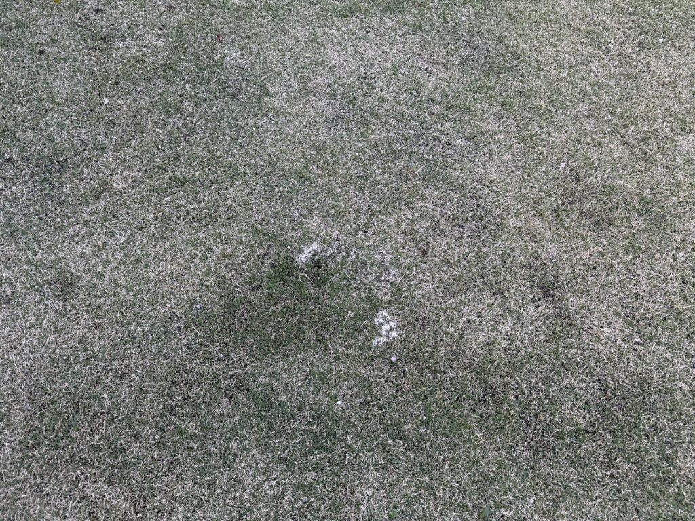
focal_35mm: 24
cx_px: 348
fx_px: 482
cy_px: 260
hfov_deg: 71.6
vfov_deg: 56.8
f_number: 1.78
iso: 64
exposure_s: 1/121
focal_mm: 6.76
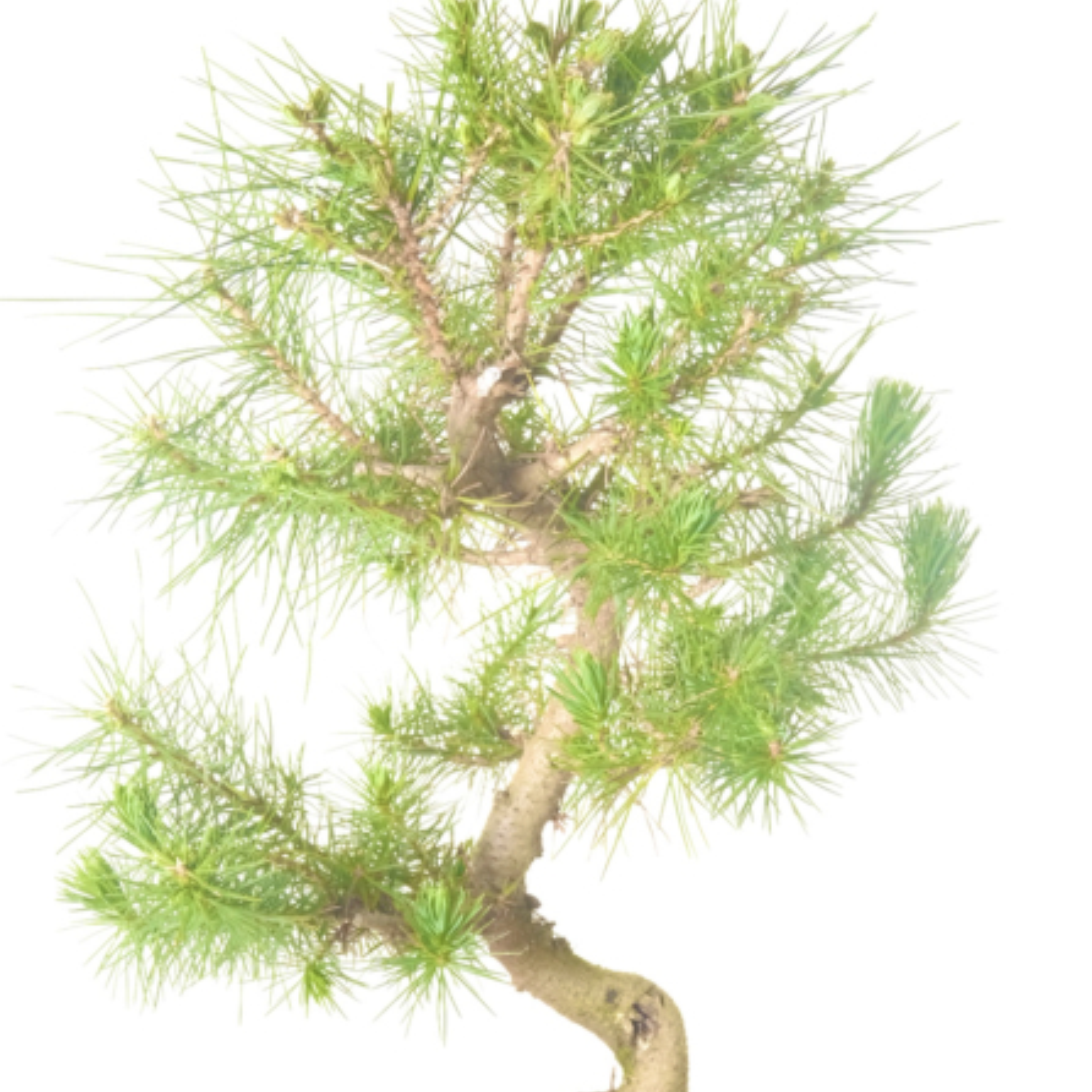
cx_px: 546
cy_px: 722
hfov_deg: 11.1
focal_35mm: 158
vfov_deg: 11.1
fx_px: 5639
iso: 2000
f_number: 13
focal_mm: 81.9
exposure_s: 1/15
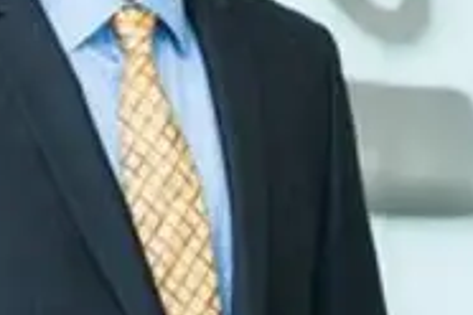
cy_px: 123
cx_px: 463
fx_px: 4690
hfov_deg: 5.8
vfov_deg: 3.9
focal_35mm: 357
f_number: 3.5
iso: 400
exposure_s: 1/250
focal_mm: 85
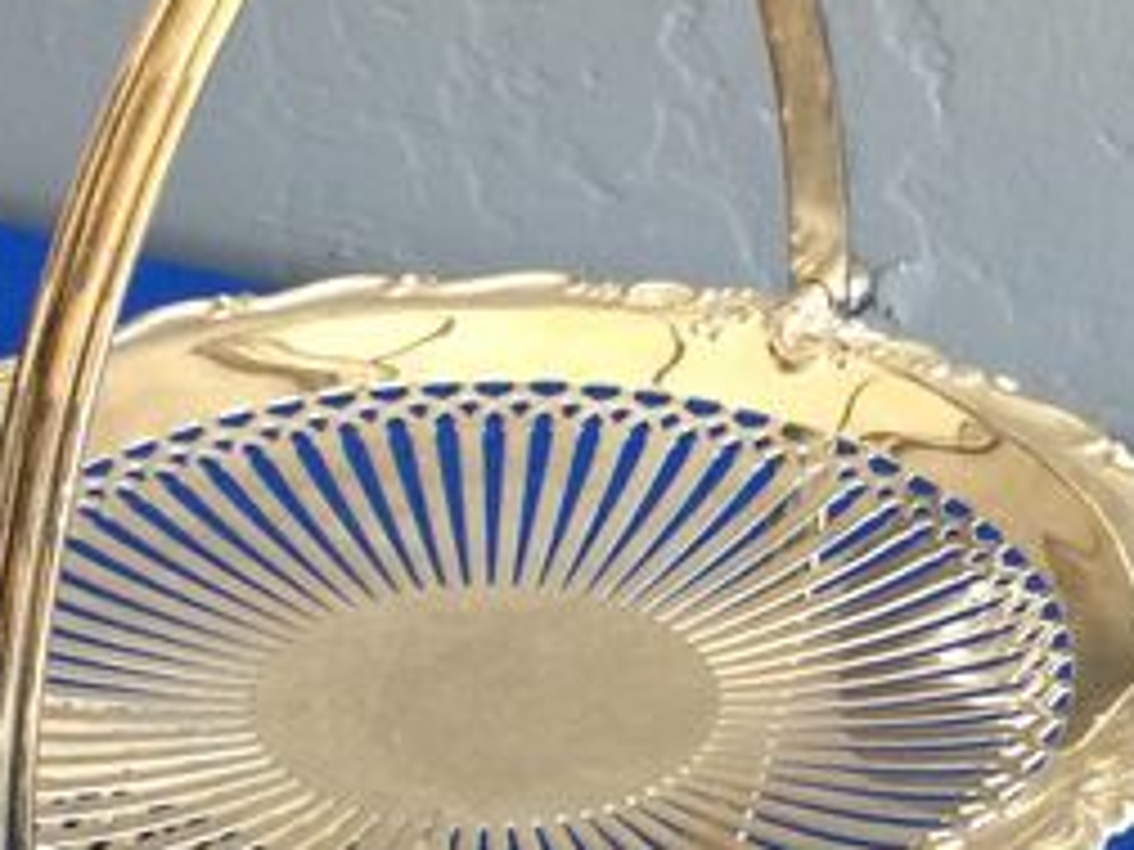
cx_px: 662
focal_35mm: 107
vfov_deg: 13.6
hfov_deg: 18.4
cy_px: 906
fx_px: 3505
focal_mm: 4.12
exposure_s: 1/30
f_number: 2.2
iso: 80
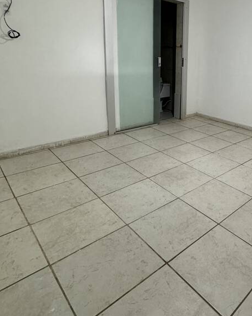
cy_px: 102
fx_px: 243
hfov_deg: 49.3
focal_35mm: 26
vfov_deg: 64.1
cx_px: 224
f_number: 2.2
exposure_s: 1/60
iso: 320
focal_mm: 2.22
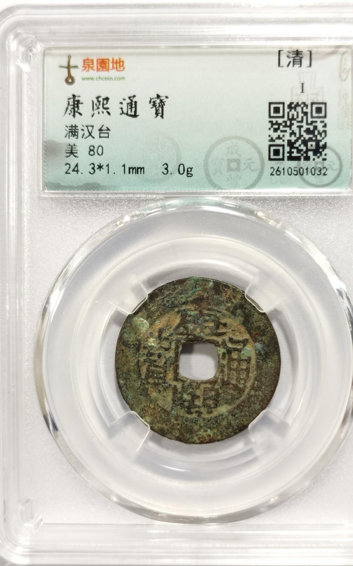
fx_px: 893
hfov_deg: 22.4
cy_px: 282
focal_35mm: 58
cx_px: 194
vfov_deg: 35.1
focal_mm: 5.56
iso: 160
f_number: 16
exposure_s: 1/100
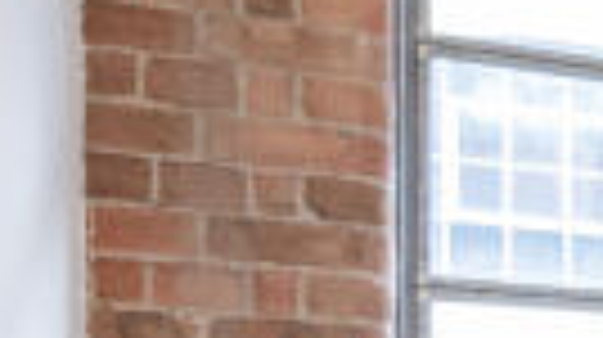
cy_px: 606
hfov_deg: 11.1
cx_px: 1850
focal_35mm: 112
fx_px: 1789
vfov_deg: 10.2
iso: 400
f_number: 10
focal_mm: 14
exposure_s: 1/5
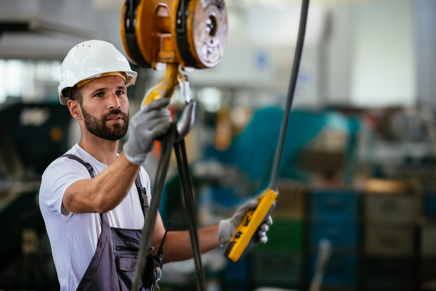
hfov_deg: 19.5
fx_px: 1272
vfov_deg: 13.0
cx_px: 218
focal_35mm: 105
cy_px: 146
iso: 100
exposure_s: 1/200
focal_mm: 105
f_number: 2
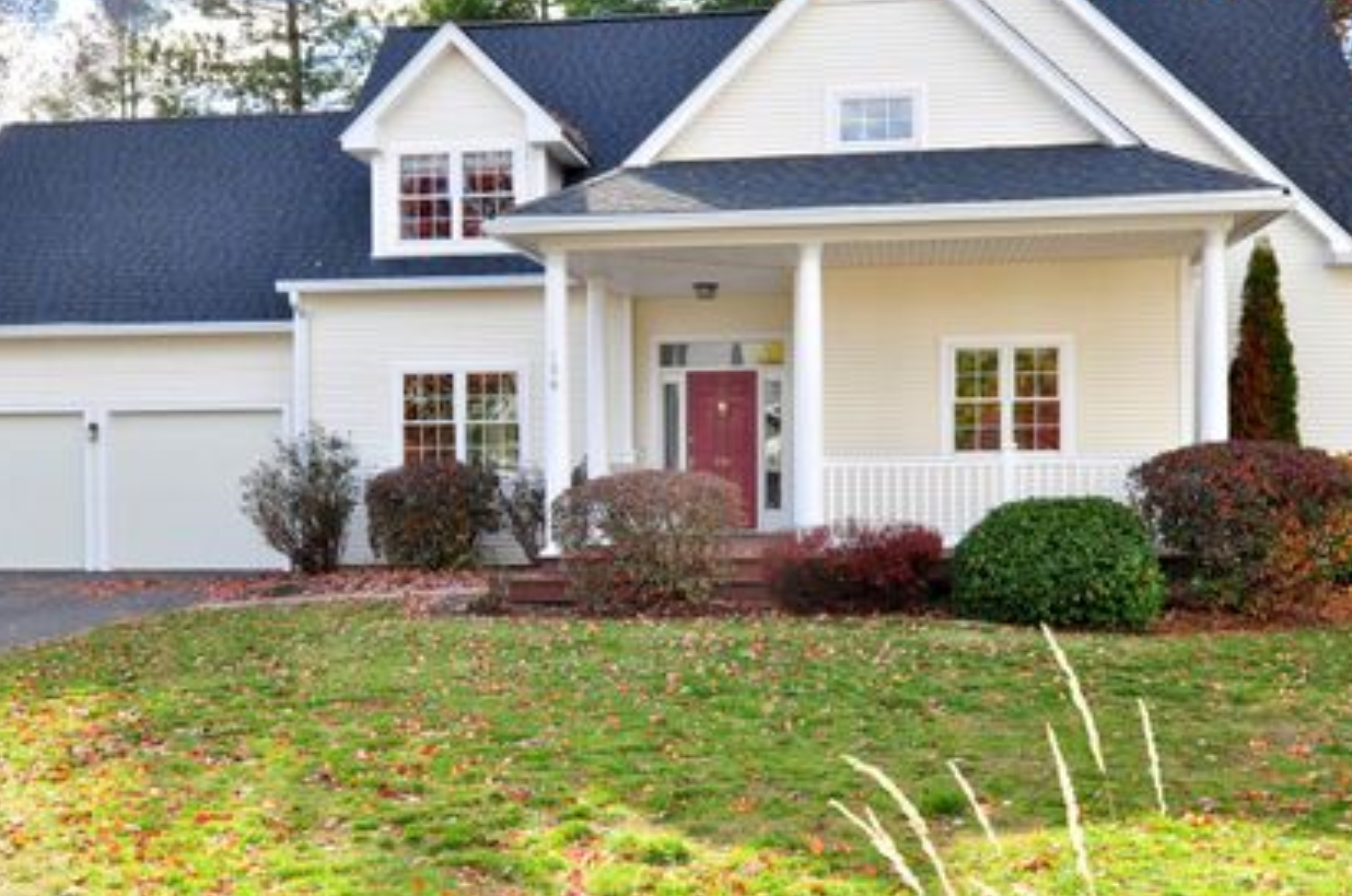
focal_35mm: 35
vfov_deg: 38.0
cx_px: 646
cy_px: 391
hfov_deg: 55.0
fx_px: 1297
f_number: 8
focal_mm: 19
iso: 500
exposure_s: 1/200
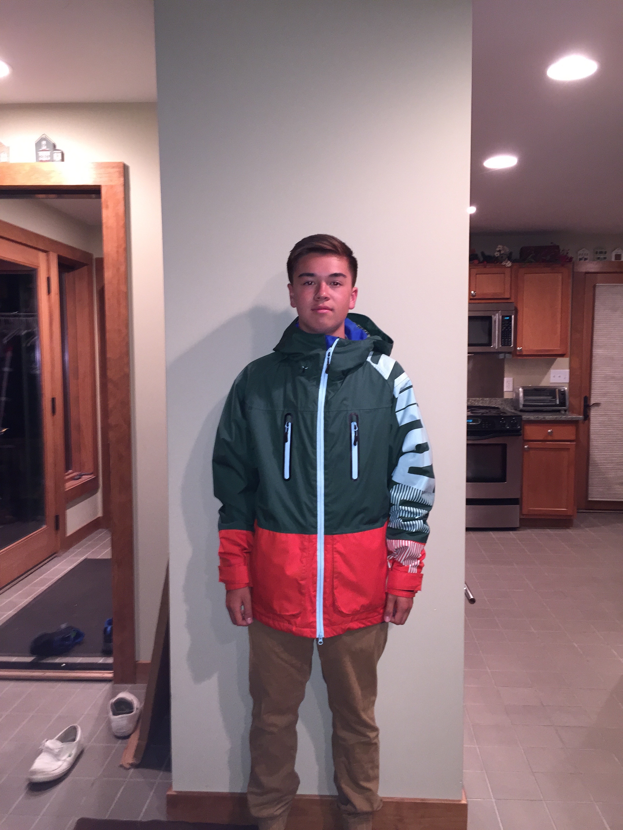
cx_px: 312
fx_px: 696
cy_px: 415
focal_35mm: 29
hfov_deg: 48.2
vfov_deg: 61.7
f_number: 2.2
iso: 125
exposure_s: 1/17
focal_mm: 4.15
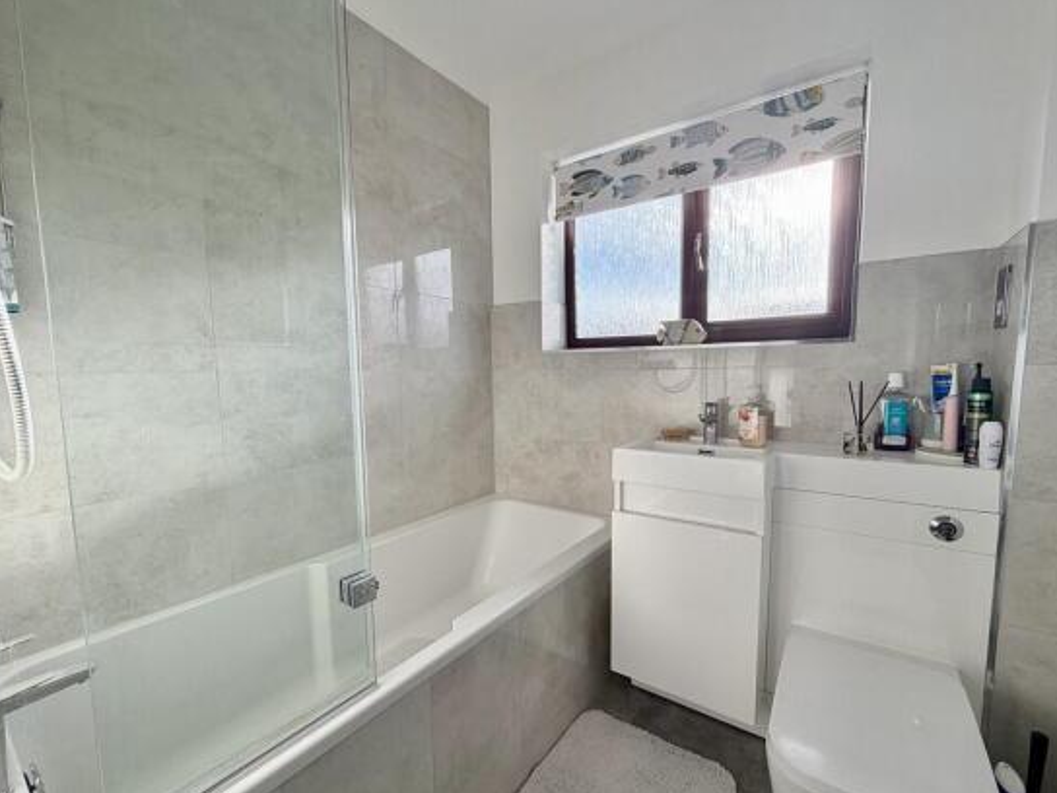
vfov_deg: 81.7
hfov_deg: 98.1
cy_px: 417
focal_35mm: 15
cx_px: 549
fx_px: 458
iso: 50
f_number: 2.2
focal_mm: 2.22
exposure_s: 1/130
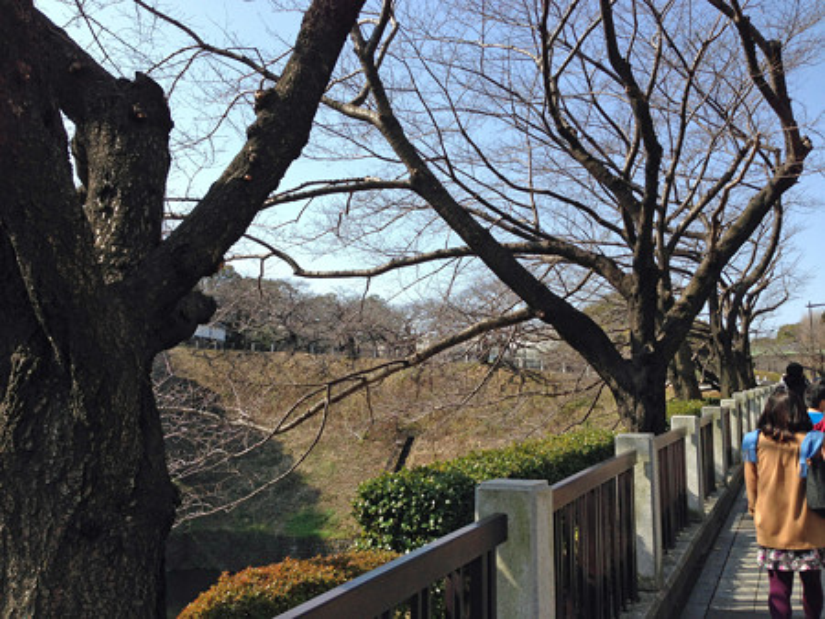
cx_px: 412
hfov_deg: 55.3
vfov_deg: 43.0
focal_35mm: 33
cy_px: 310
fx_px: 787
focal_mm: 4.13
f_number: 2.4
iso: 50
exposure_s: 1/935
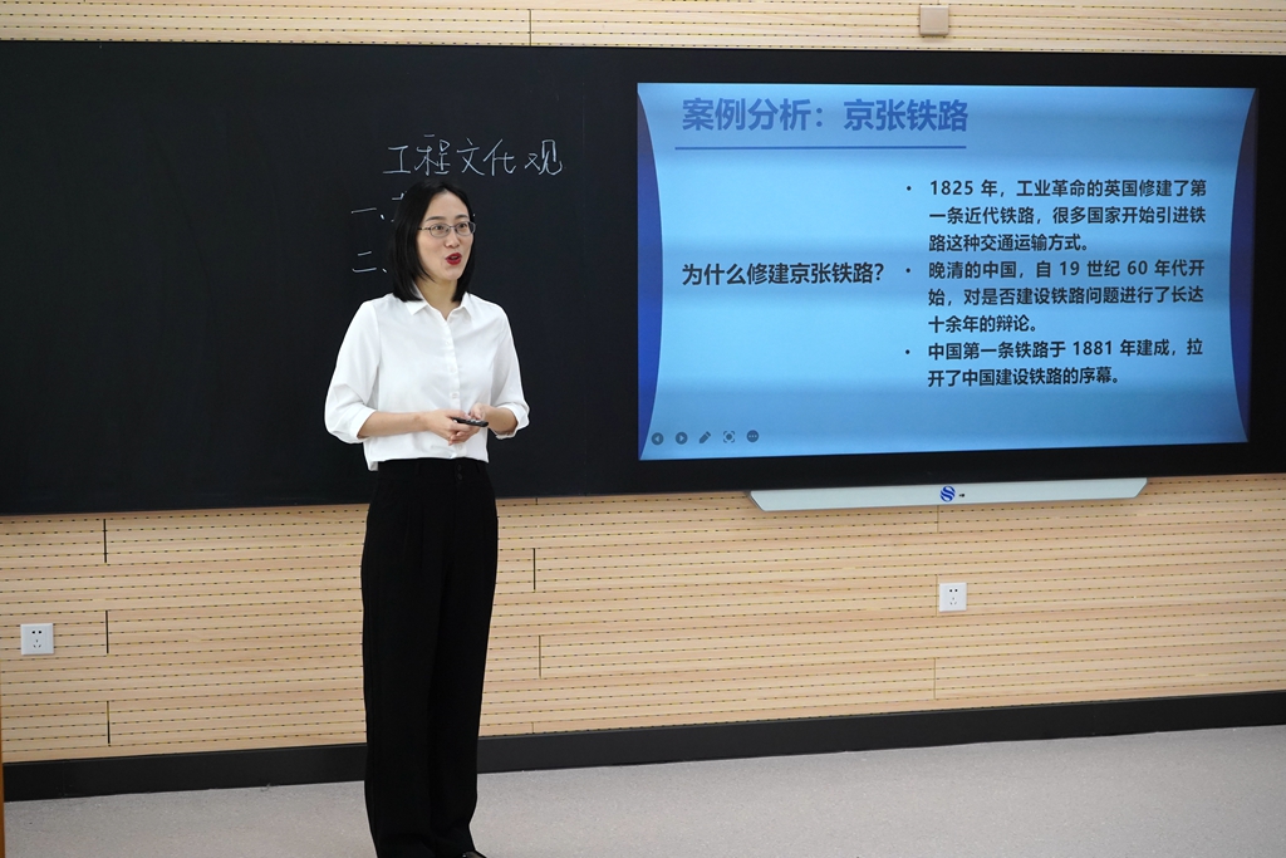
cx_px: 643
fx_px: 2036
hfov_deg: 35.0
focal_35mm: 57
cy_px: 429
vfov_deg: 23.8
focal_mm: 57
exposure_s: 1/200
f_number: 8
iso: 3200
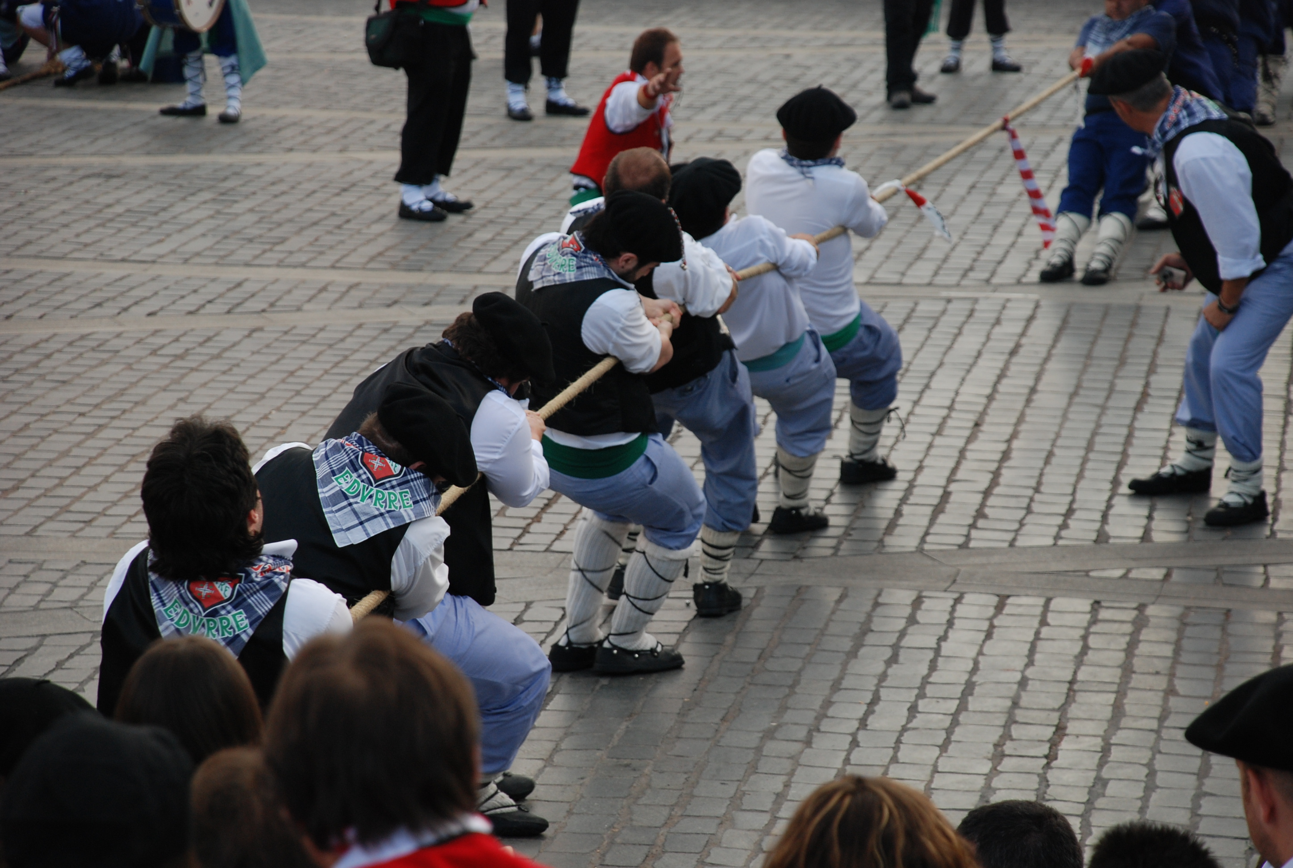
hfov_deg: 13.0
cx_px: 646
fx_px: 5668
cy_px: 434
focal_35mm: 158
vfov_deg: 8.8
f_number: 5.6
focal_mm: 105
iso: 320
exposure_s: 1/125
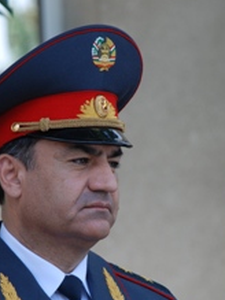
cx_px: 88
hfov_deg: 3.7
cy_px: 190
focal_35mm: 399
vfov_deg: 5.0
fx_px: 3461
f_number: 5.6
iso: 200
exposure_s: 1/125
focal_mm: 135
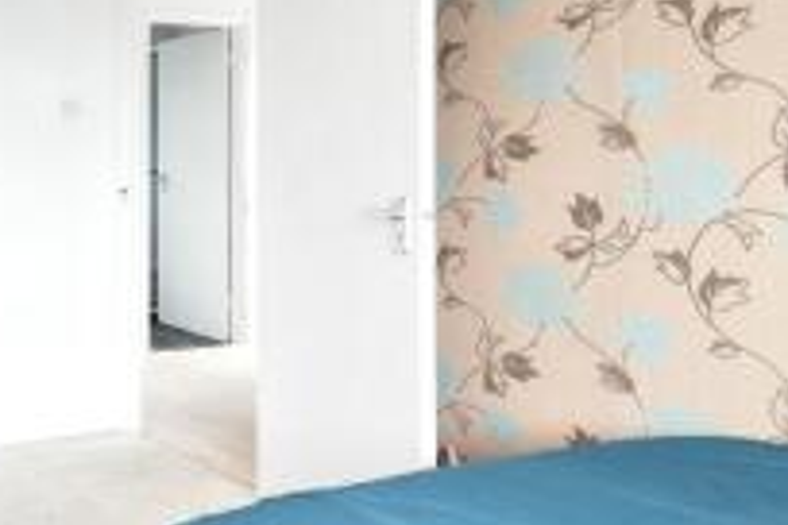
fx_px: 766
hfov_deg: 40.6
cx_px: -127
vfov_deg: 37.3
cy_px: 156
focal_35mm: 35
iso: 200
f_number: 9
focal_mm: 10
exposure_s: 1/2.5
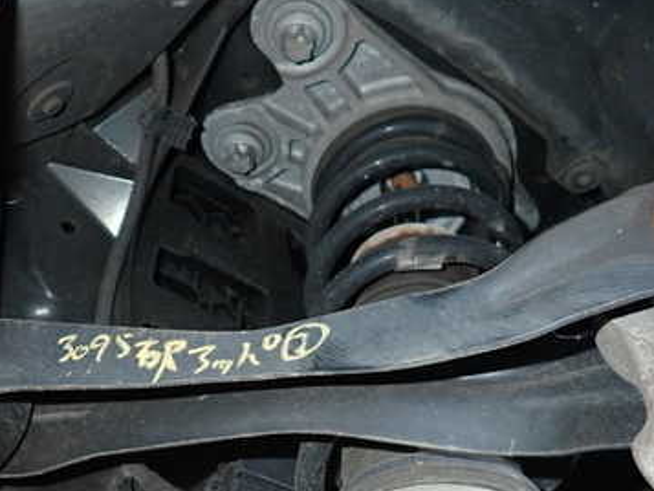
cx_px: 255
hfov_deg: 44.5
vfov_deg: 33.9
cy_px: 346
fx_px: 794
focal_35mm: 42
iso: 250
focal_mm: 4.5
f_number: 5.6
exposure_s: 1/30
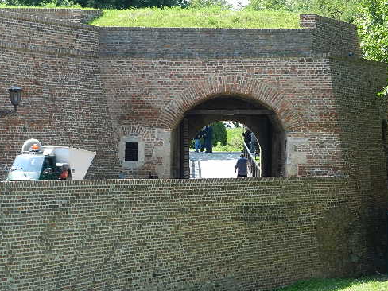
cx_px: 157
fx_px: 1558
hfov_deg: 14.2
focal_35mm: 139
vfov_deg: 10.7
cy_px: 107
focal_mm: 19.1
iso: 160
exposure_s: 1/200
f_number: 5
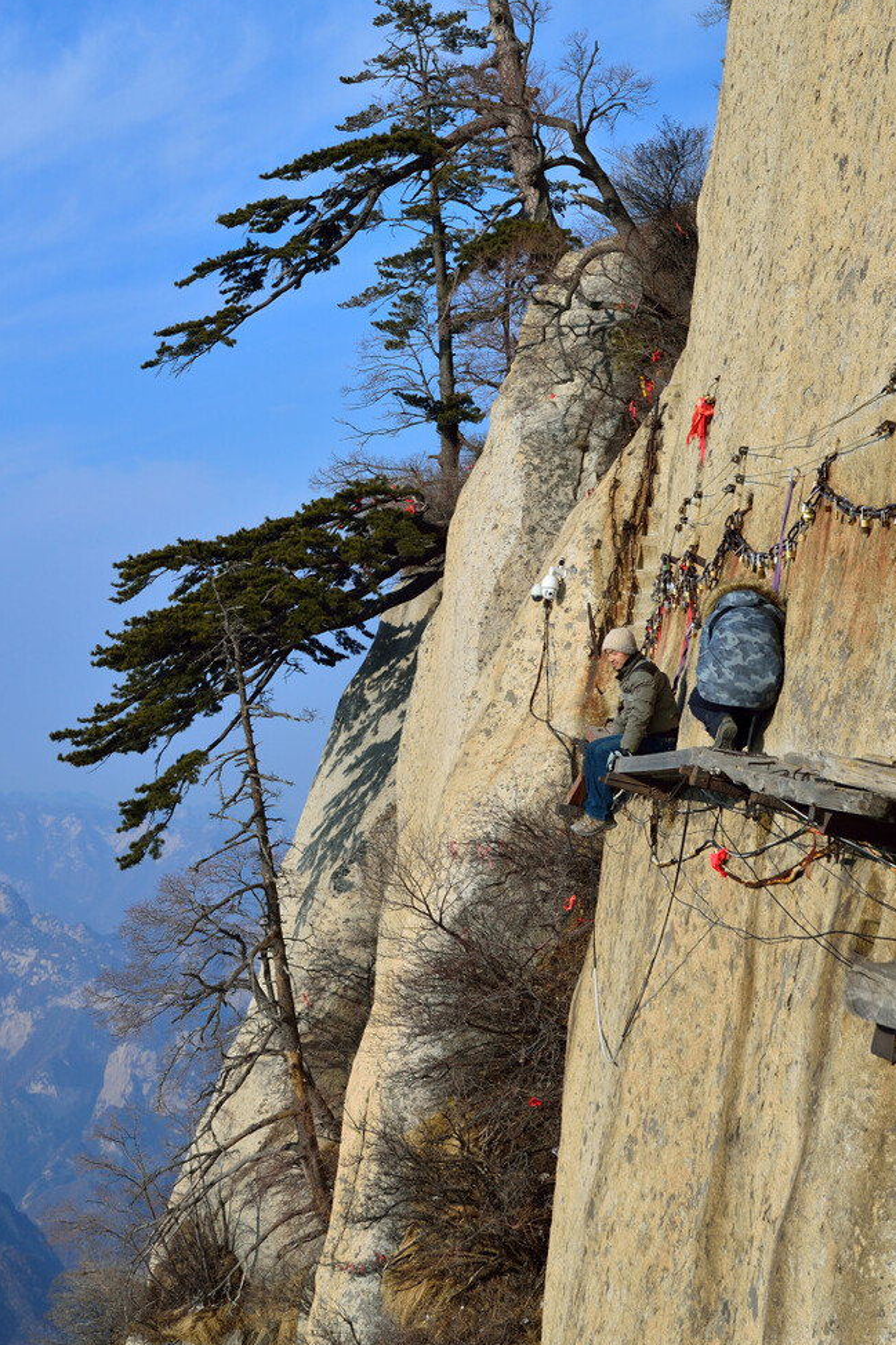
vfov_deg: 31.0
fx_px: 2415
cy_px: 520
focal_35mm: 65
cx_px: 351
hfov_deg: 21.0
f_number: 8
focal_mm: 35
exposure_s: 1/400
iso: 100
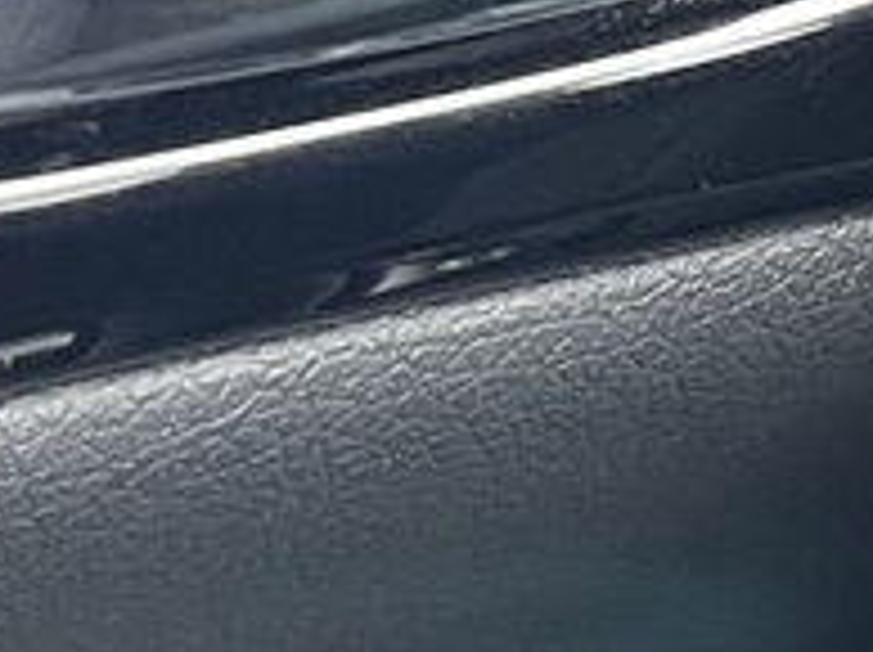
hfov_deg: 10.2
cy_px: 315
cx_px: 220
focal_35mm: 193
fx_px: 4861
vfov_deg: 7.7
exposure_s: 1/60
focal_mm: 4.2
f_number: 1.6
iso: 320
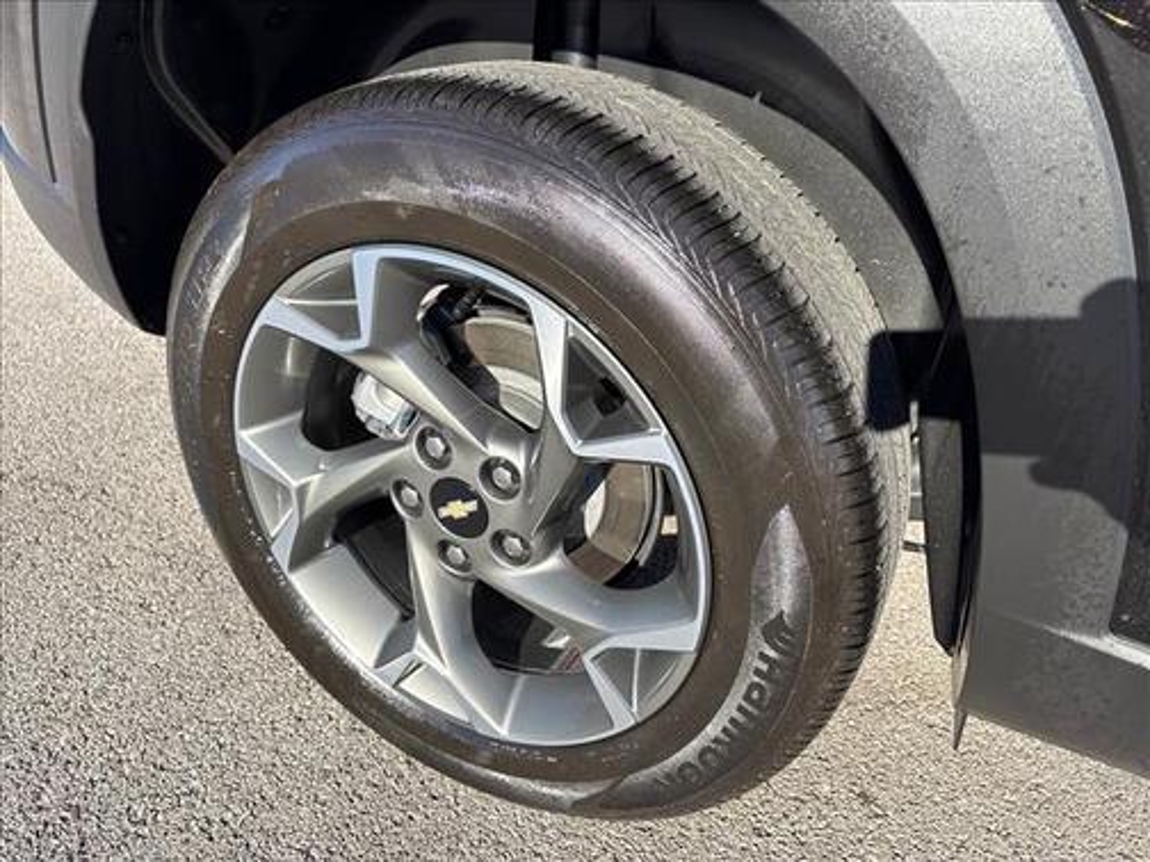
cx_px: 575
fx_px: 864
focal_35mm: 26
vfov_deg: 53.1
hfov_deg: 67.3
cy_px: 431
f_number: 1.6
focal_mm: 5.96
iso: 50
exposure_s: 1/701
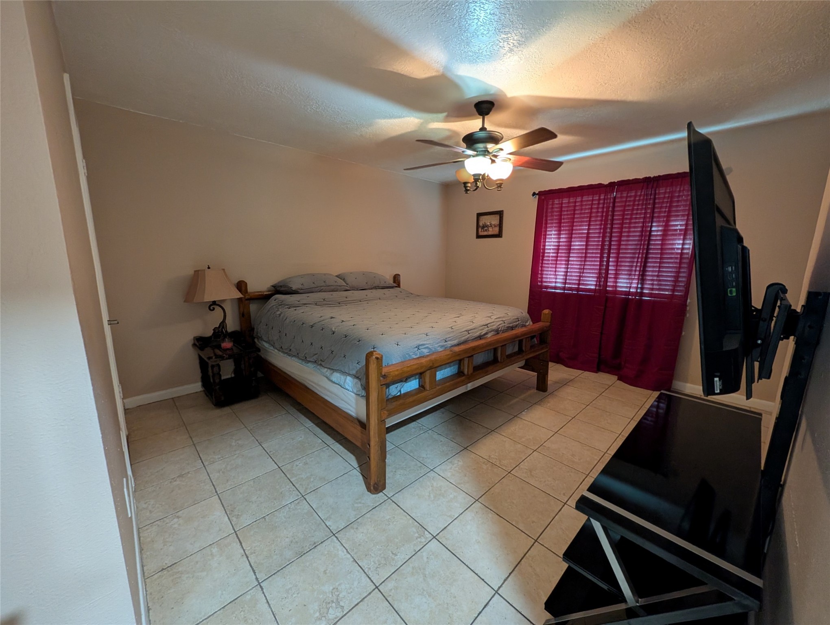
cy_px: 312
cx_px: 415
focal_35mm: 12
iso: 275
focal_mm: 2.02
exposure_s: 1/24
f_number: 1.7
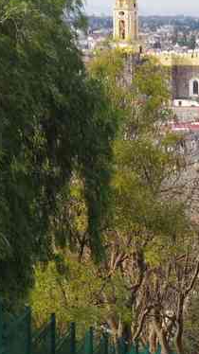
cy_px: 213
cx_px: 240
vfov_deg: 10.3
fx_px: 1973
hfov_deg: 5.7
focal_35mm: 210
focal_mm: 50
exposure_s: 1/80
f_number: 7.1
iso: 200
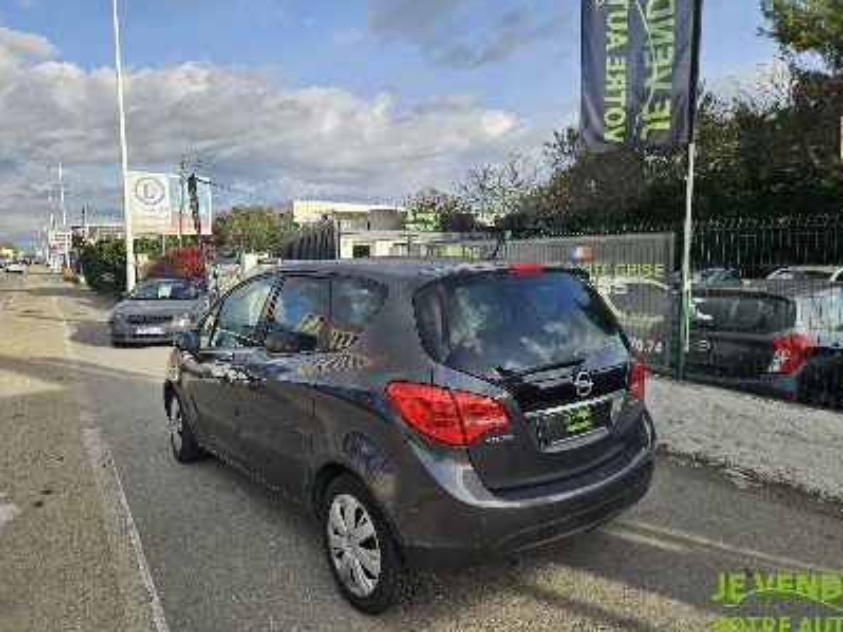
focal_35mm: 24
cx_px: 435
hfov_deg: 71.6
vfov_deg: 56.8
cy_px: 323
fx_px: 584
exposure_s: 1/1135
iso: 25
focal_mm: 5.4
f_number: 1.8
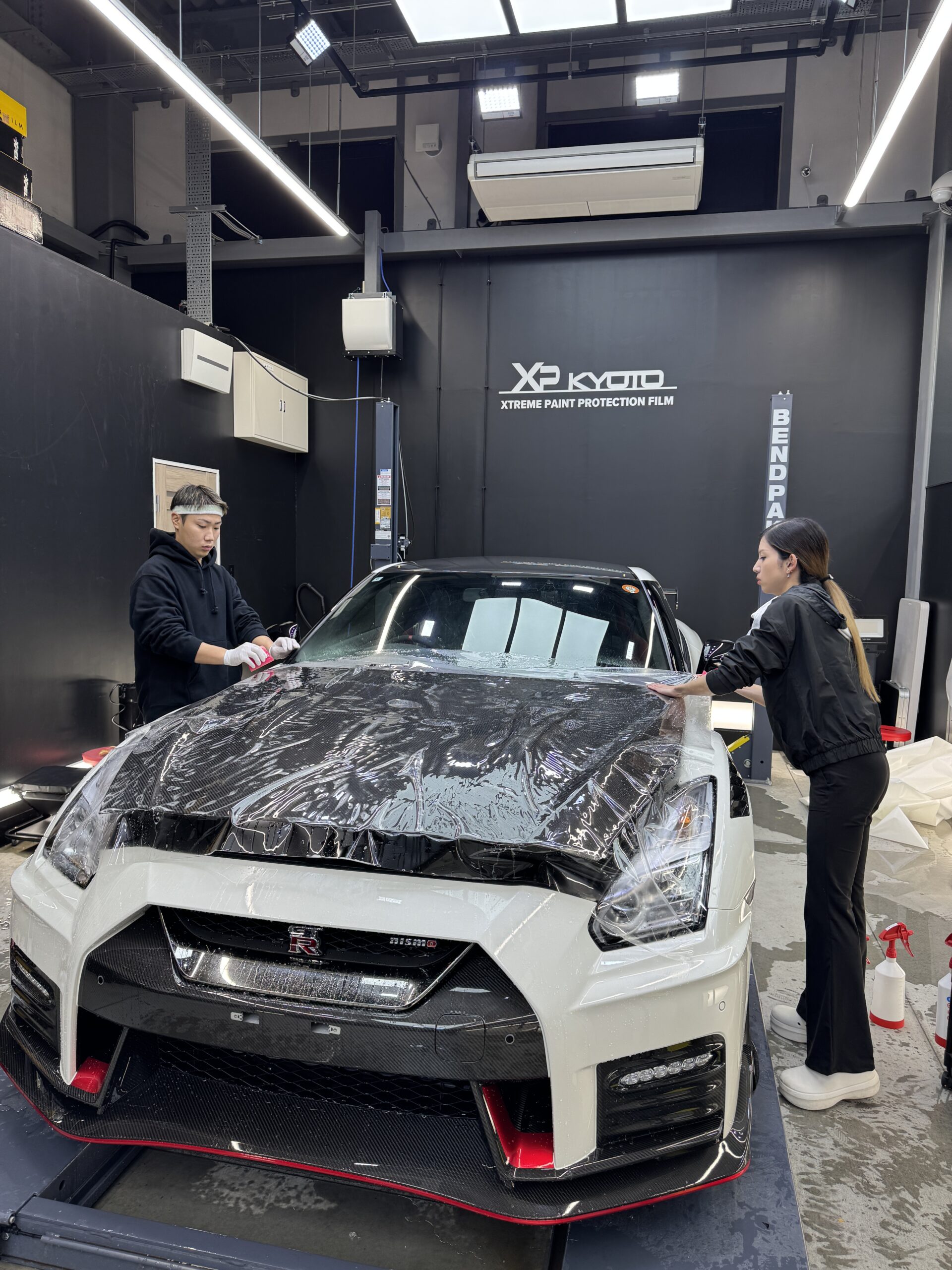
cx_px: 476
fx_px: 880
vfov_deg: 71.6
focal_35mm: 24
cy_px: 635
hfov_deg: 56.8
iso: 64
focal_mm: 6.76
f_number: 1.78
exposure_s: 1/120
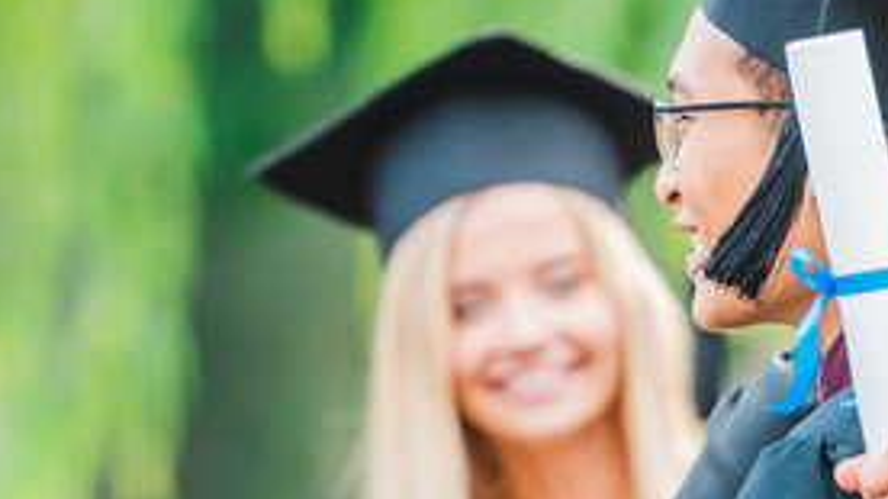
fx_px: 21419
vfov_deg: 1.3
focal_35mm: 910
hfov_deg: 2.4
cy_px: 610
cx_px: 579
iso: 400
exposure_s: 1/250
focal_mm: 200
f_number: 2.8
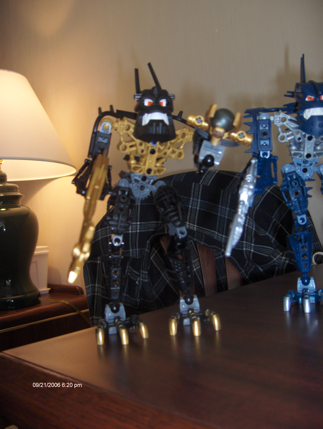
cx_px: 162
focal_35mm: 39
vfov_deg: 47.8
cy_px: 214
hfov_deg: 36.9
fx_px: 484
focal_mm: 8
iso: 100
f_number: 2.8
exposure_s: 1/60
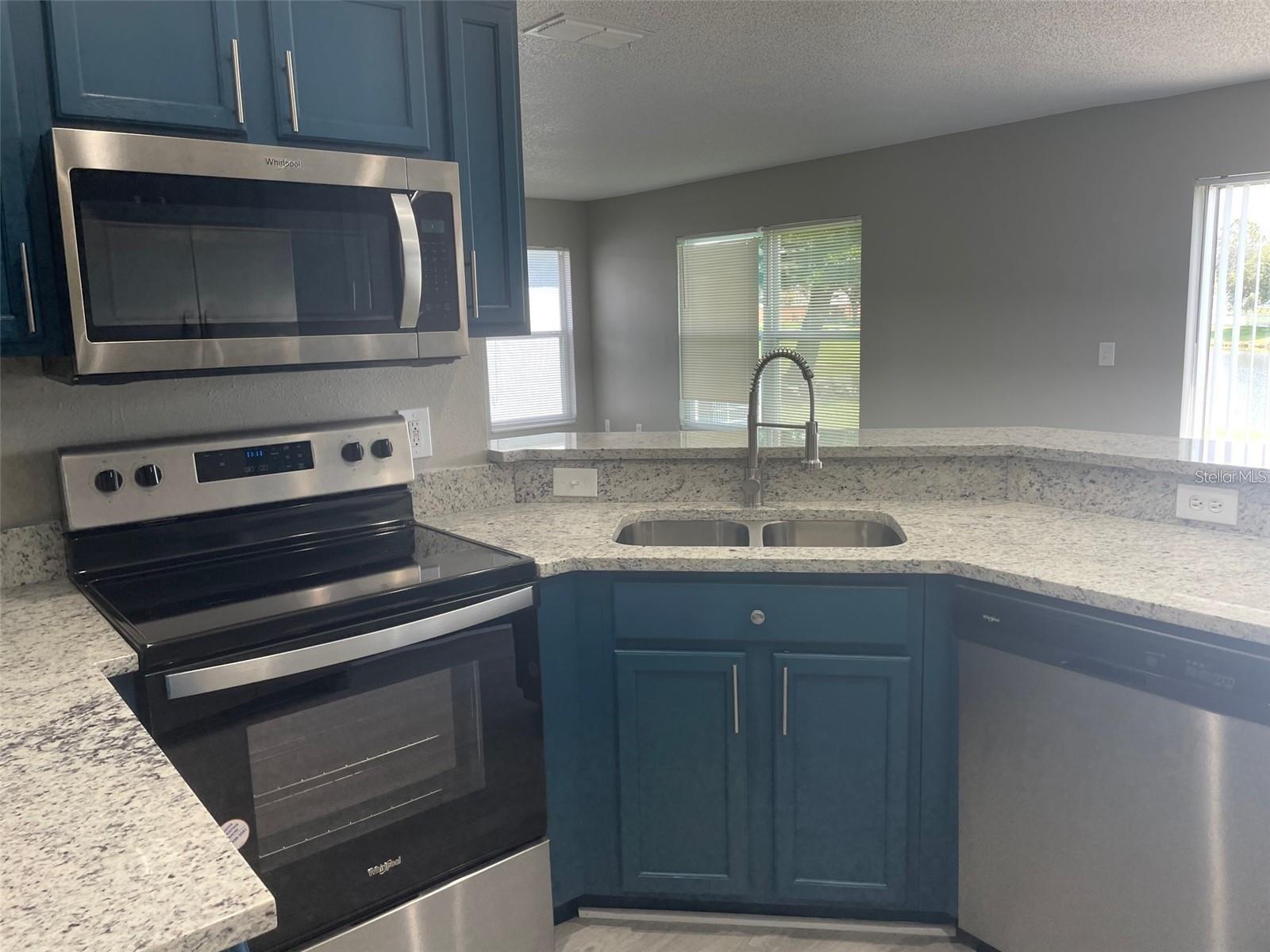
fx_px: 954
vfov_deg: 53.1
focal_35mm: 26
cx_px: 635
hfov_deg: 67.3
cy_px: 476
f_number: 1.6
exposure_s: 1/120
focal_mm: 4.2
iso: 40
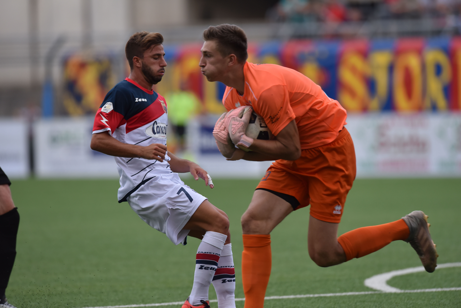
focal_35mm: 400
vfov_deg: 3.4
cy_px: 154
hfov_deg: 5.2
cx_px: 230
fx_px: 5124
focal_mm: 400
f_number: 4
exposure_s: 1/2000
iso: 800
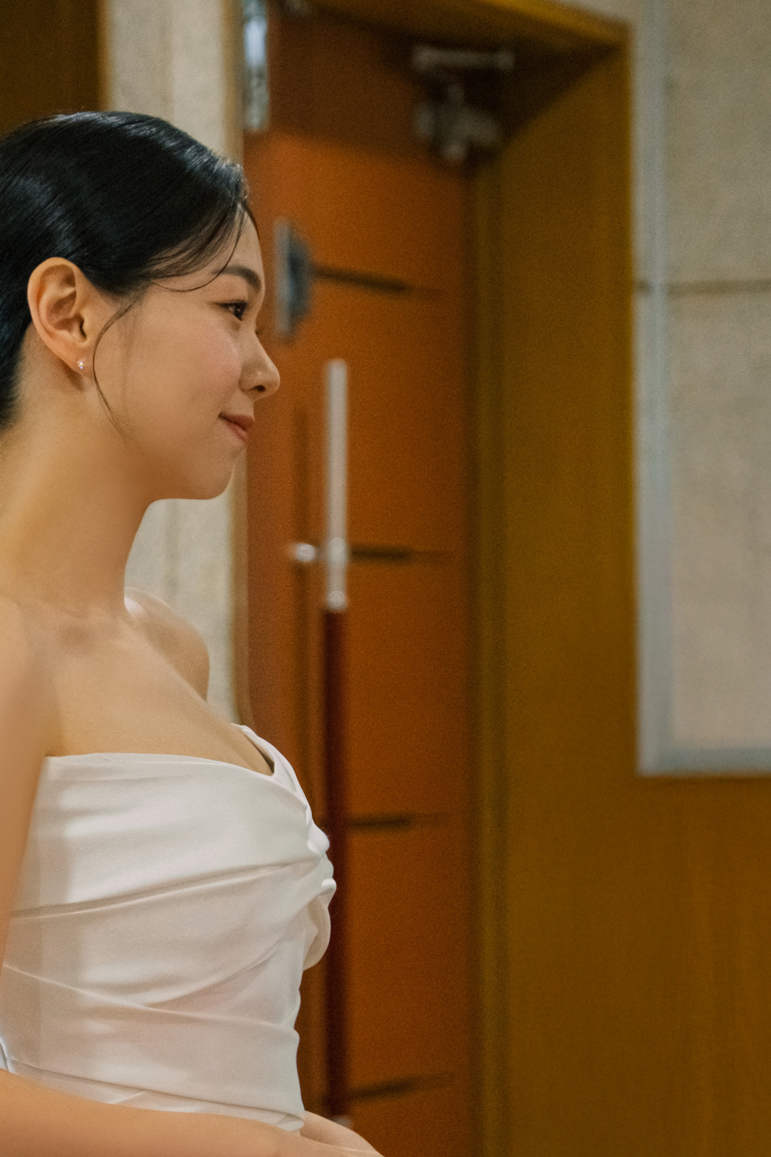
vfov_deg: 10.8
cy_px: 1025
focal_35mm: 189
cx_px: -71
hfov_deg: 7.2
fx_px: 6070
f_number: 2.8
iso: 2000
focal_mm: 55
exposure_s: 1/250
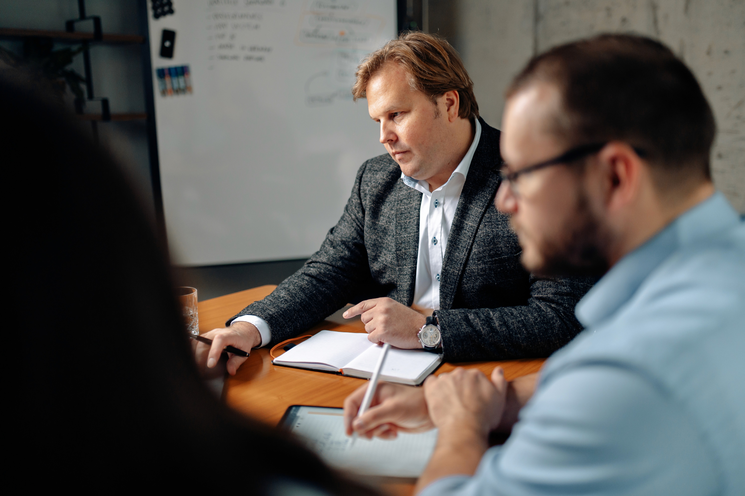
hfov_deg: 54.5
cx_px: 372
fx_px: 724
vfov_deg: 37.8
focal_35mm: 35
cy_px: 248
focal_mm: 35
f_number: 1.4
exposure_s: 1/200
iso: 640
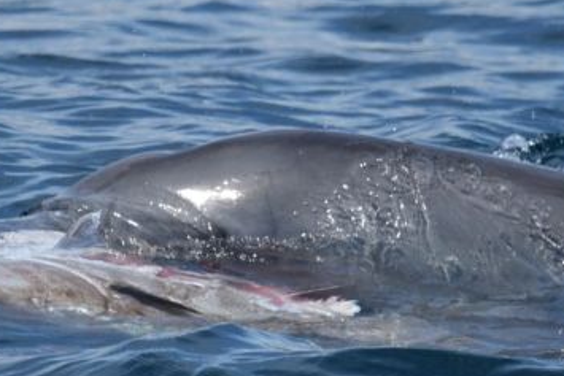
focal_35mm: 1352
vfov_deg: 1.0
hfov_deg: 1.5
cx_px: 435
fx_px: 21189
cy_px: 201
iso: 1000
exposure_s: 1/8000
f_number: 6.3
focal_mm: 600
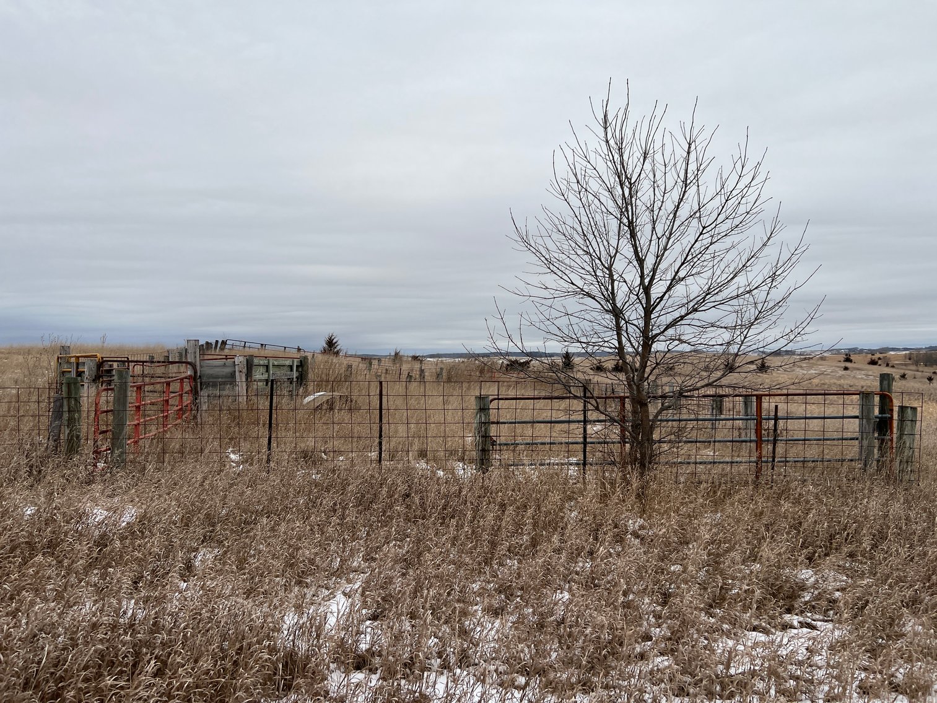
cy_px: 352
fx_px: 704
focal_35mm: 26
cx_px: 468
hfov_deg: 67.3
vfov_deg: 53.1
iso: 50
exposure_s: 1/5882
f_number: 1.5
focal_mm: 5.7
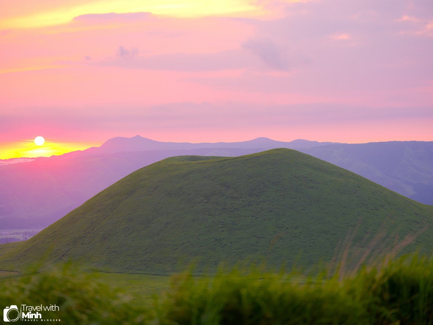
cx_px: 216
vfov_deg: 17.0
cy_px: 162
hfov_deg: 22.5
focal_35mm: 87
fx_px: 1088
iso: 200
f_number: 2
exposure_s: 1/200
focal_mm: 110
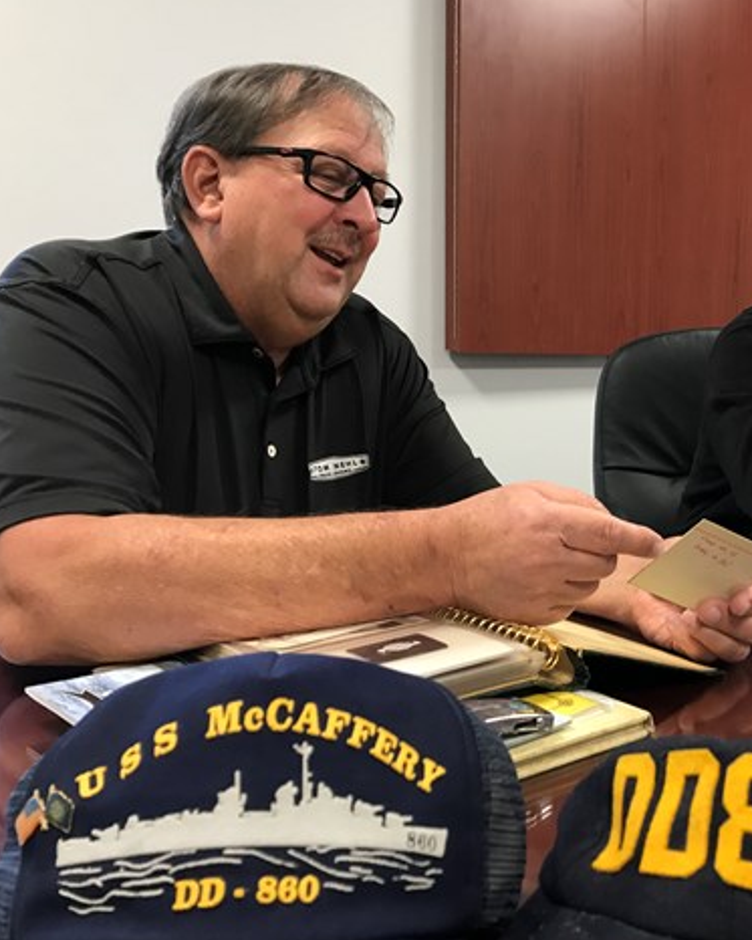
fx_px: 1029
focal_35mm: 37
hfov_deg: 38.7
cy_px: 469
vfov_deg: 49.1
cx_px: 598
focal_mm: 3.99
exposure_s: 1/15
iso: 50
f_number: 1.8
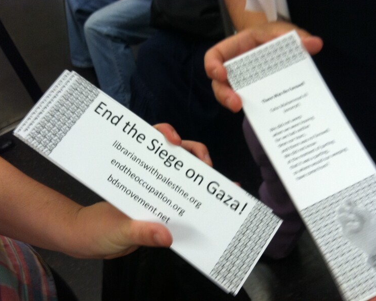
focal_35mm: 37
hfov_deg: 49.1
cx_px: 186
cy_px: 149
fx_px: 412
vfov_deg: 40.1
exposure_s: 1/15
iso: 125
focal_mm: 3.85
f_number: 2.8
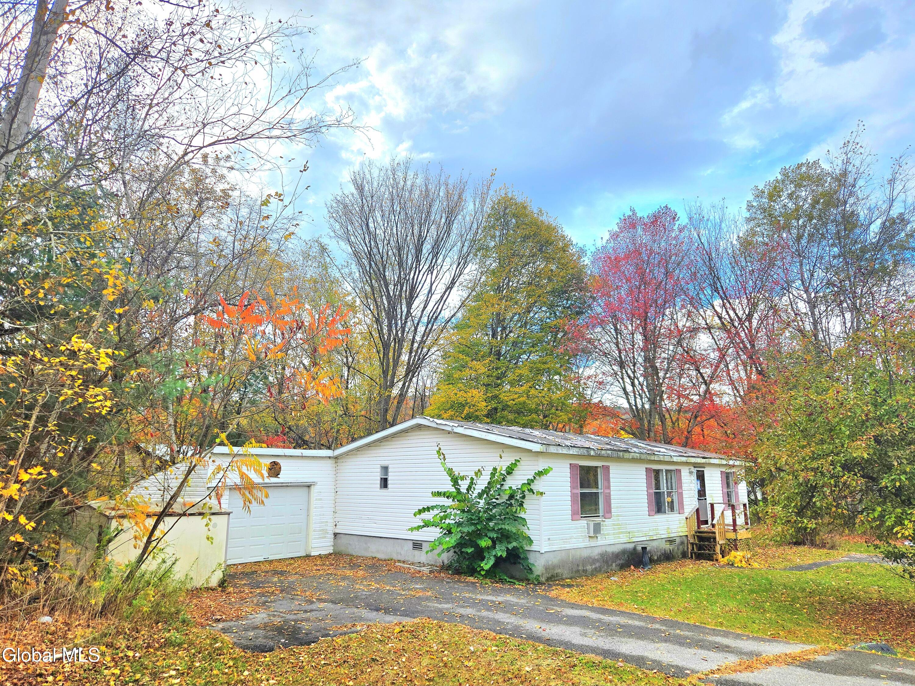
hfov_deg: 73.9
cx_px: 458
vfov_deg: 58.9
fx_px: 608
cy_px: 343
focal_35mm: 23
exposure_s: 1/3333
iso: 25
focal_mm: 5.4
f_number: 1.8
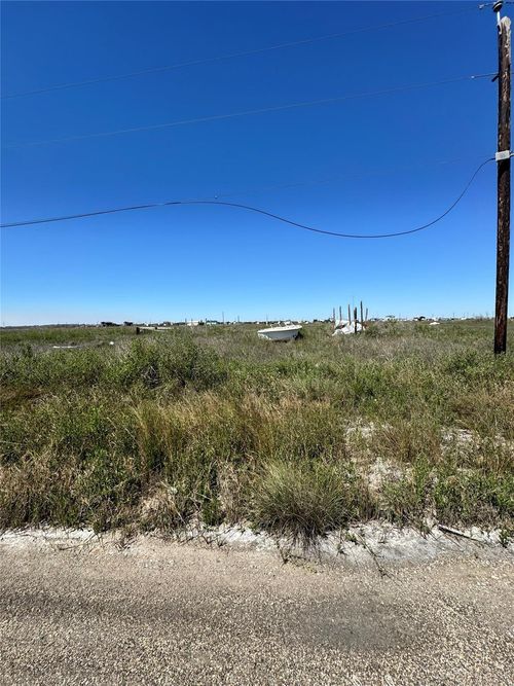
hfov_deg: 85.7
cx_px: 257
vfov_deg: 102.1
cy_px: 343
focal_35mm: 14
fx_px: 277
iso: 40
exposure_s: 1/2342
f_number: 2.2
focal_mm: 2.22
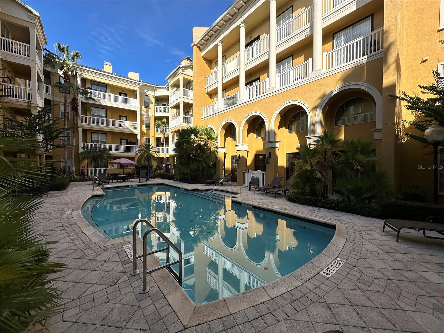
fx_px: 180
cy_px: 166
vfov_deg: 85.7
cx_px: 222
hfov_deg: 102.1
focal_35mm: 14
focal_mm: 2.22
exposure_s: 1/2353
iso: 50
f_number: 2.2
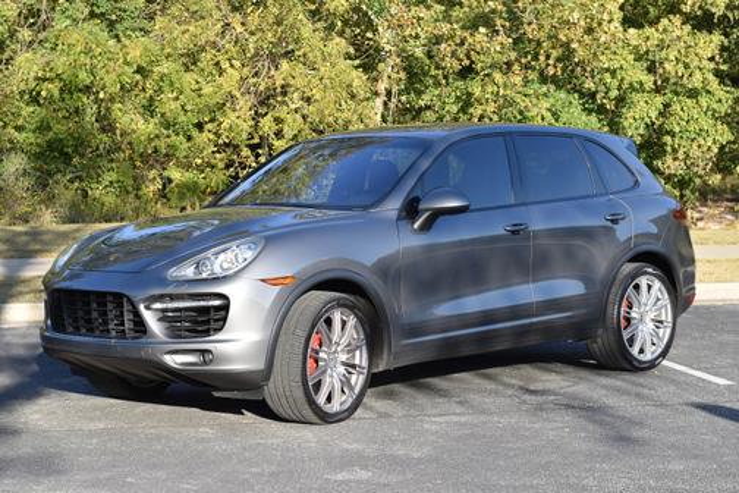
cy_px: 246
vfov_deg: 18.2
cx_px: 370
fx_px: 1539
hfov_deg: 27.0
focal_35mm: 75
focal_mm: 50
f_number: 7.1
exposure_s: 1/250
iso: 200
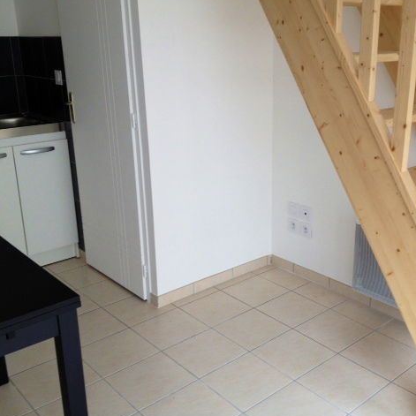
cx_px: 268
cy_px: 209
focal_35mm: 42
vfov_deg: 40.0
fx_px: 571
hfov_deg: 39.7
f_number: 2.4
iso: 50
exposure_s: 1/120
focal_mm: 4.28
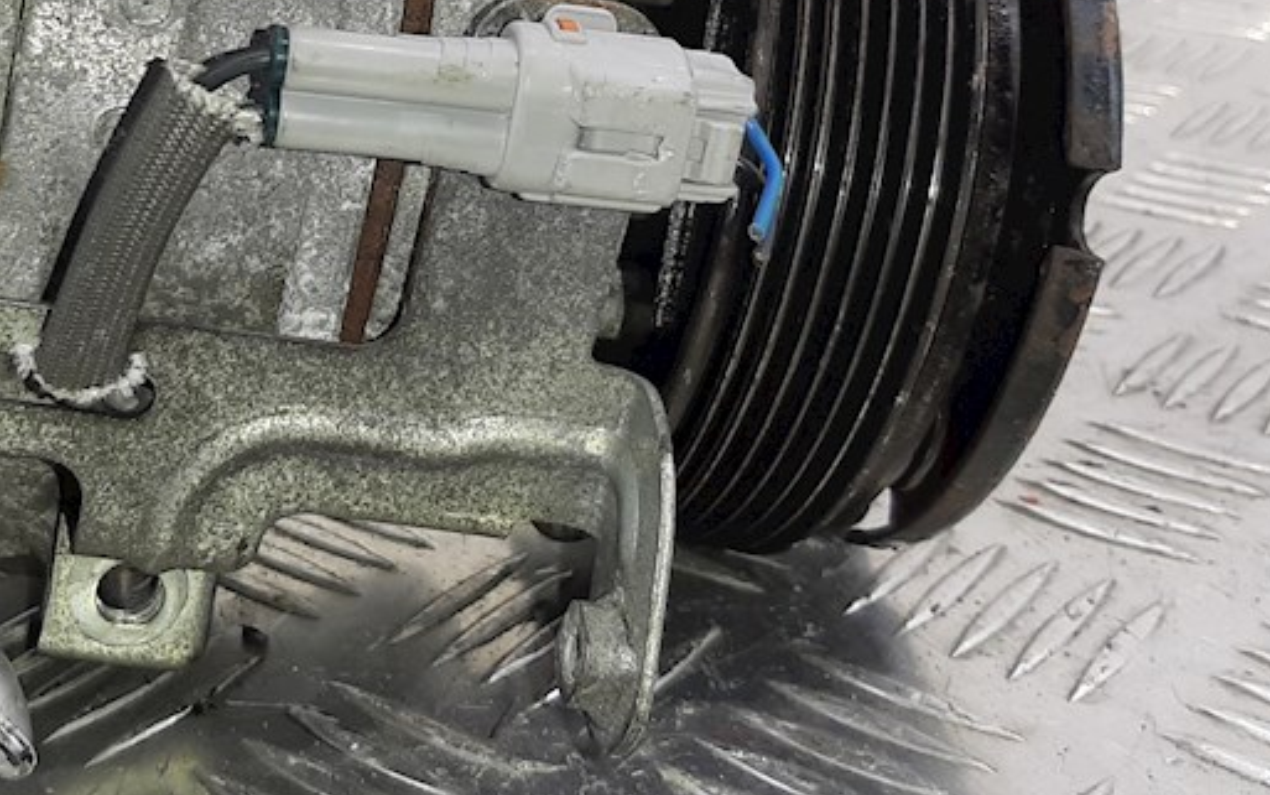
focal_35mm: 55
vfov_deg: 23.2
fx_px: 1904
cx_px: 314
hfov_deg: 36.0
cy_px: 161
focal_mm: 3.93
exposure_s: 1/263
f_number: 1.7
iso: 40
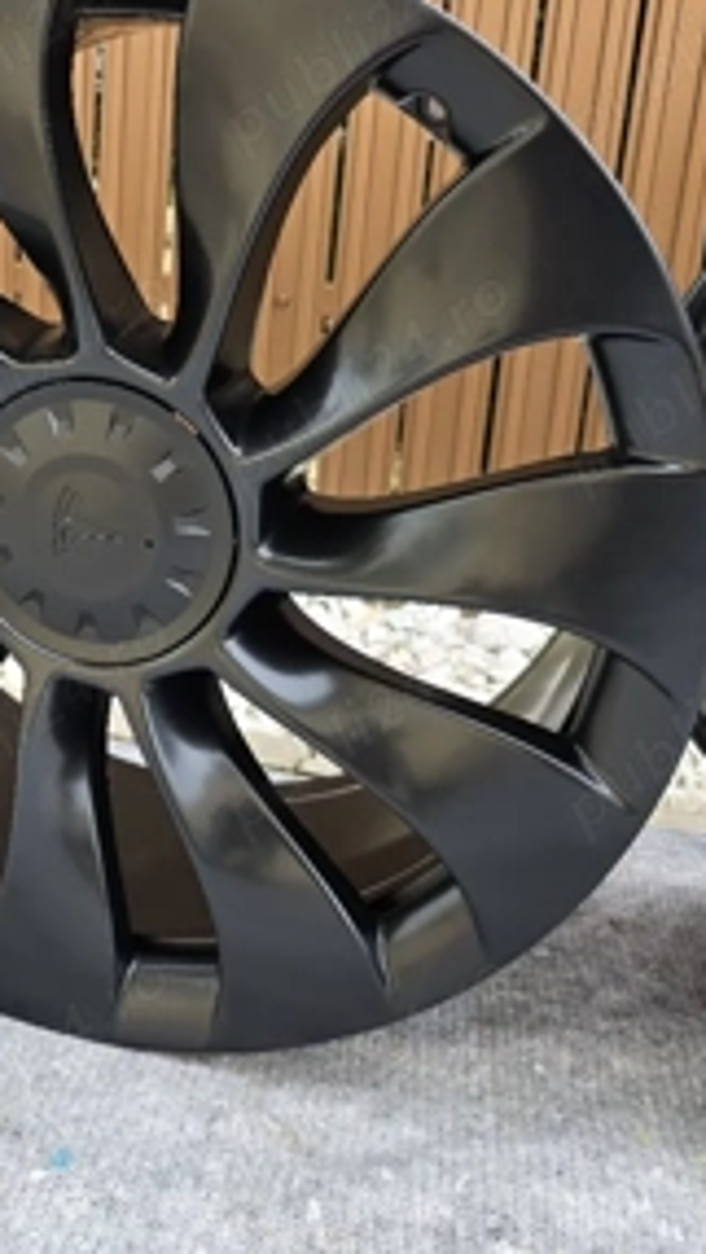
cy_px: 434
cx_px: 114
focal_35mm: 35
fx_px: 1164
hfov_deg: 32.5
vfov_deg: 55.6
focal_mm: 6.3
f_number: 1.7
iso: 32
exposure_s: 1/182
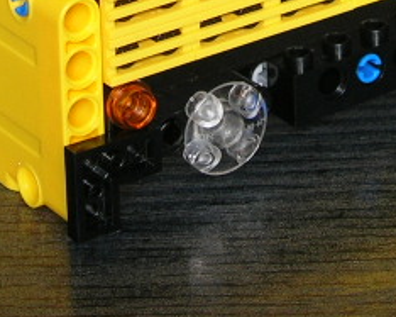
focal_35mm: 175
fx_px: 2050
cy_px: -195
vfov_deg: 8.6
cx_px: 281
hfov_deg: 11.0
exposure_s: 1/15.6
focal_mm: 8.5
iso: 64
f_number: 2.9
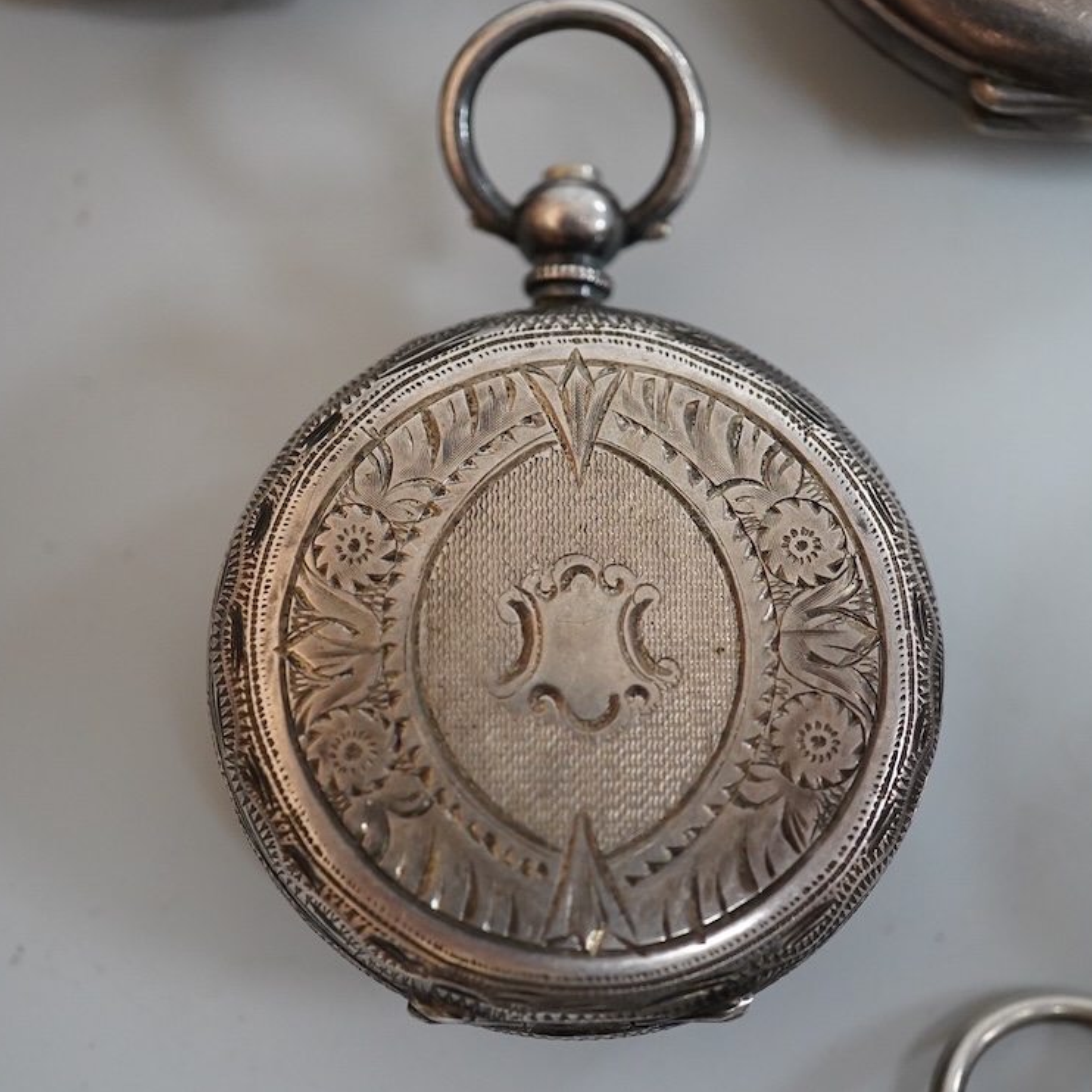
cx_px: 528
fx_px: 2070
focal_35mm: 58
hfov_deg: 29.5
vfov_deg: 29.6
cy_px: 543
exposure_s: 1/200
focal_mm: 30
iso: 2500
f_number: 5
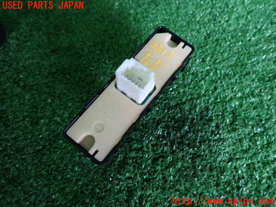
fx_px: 199
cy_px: 104
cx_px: 138
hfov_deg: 69.4
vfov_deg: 54.9
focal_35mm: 25
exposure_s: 1/30
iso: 200
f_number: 2
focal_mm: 4.5
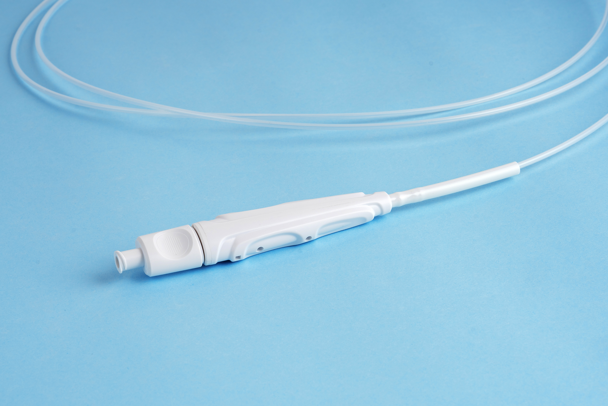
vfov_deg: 13.0
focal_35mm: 105
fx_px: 1773
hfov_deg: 19.5
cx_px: 304
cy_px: 203
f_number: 18
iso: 100
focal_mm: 70
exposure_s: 1/160
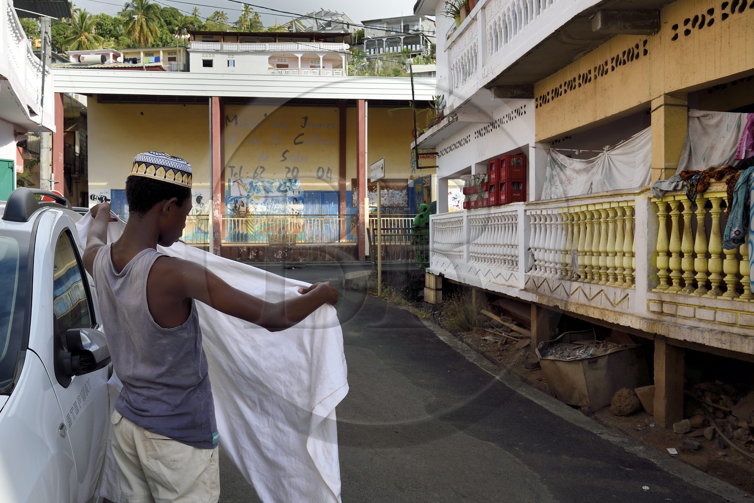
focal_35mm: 32
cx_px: 377
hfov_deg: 58.7
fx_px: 670
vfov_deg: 41.1
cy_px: 252
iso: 200
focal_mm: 32
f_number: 9
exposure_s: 1/250
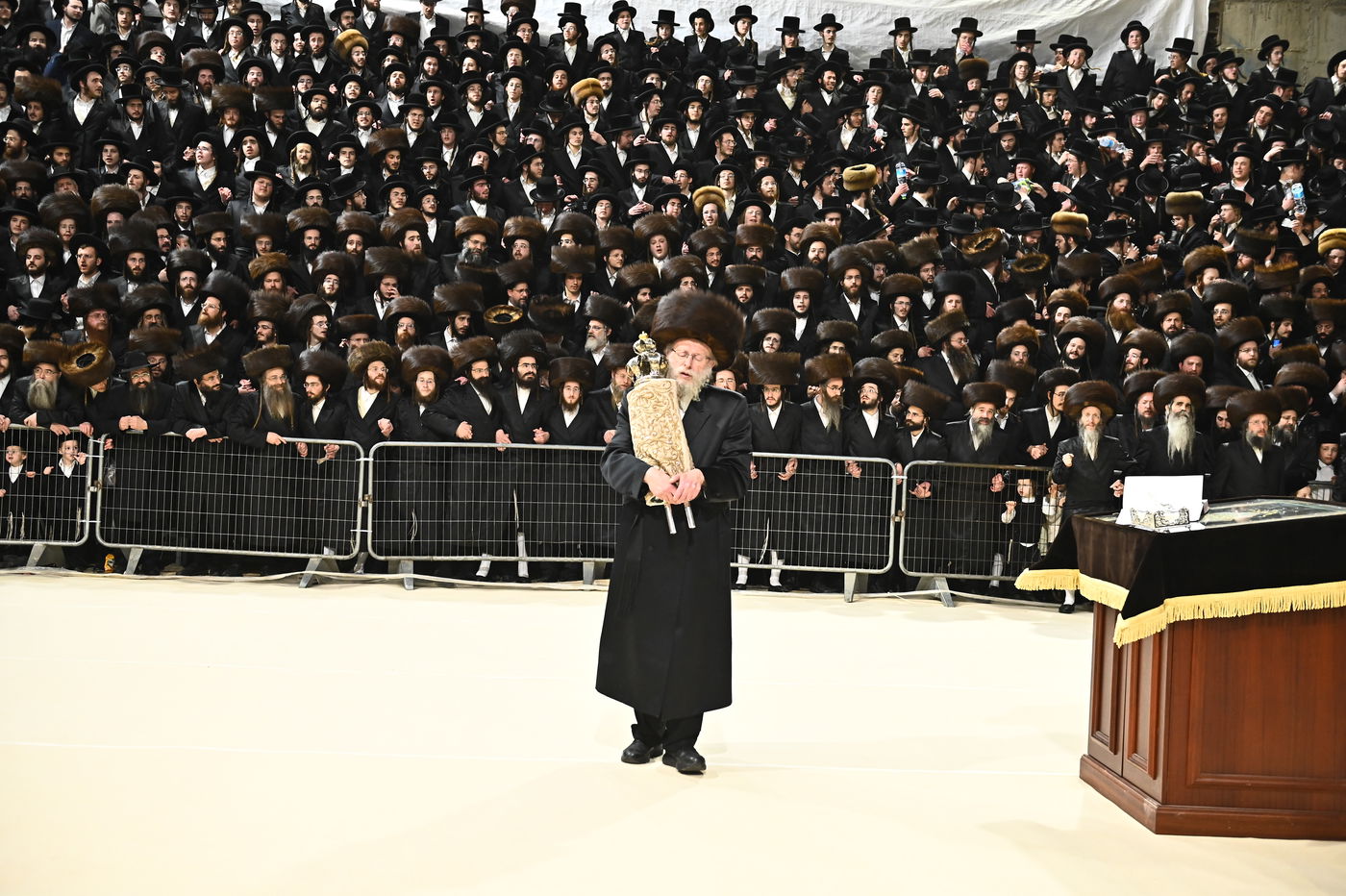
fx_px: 1495
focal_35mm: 40
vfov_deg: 33.4
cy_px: 448
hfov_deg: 48.5
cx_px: 673
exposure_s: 1/200
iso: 3200
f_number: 3.5
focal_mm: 40
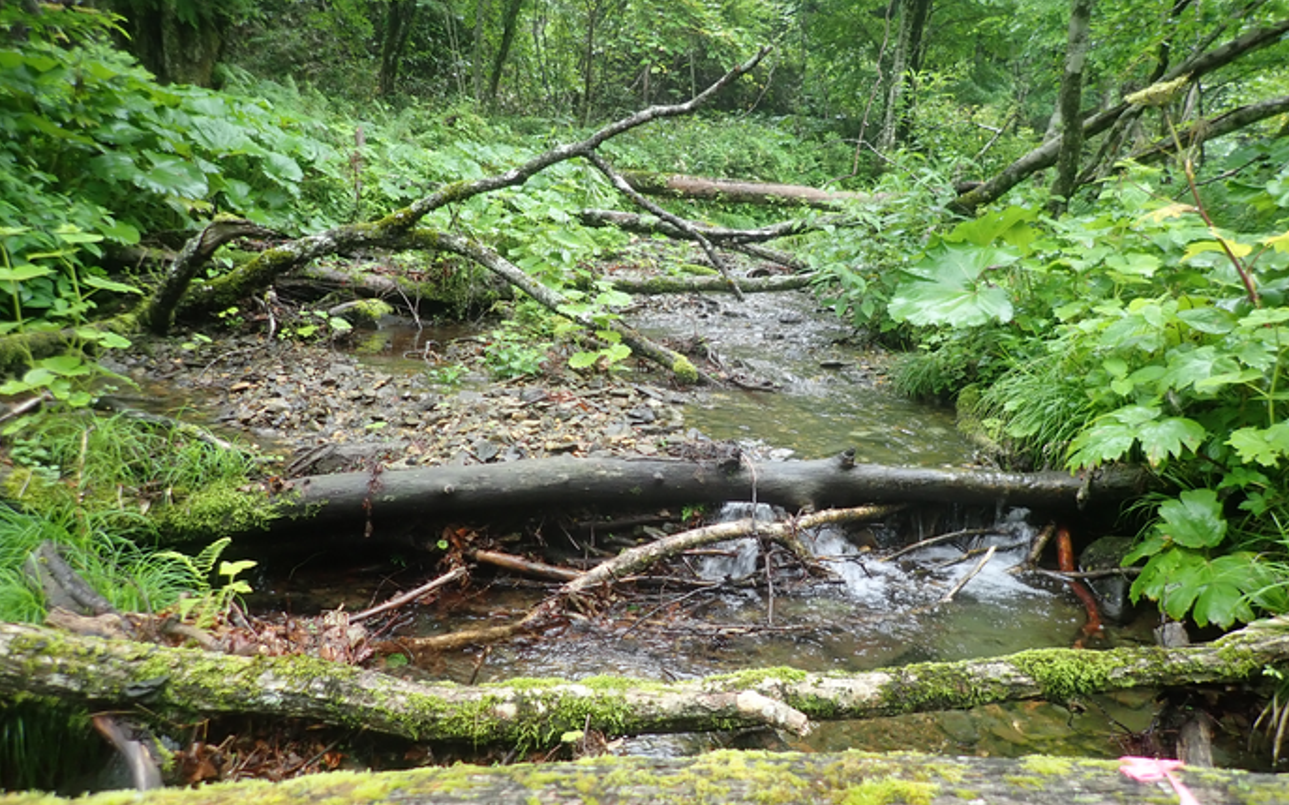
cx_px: 647
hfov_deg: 68.4
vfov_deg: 46.0
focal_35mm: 27
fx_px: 948
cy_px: 384
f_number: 2
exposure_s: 1/50
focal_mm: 4.5
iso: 200
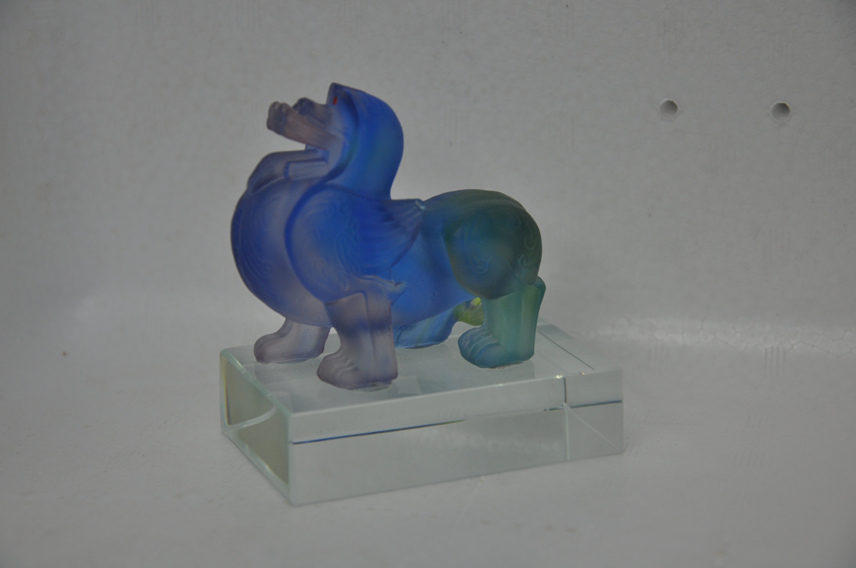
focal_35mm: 105
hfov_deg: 19.5
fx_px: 2494
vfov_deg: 13.0
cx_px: 428
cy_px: 284
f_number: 5.3
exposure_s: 1/80
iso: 400
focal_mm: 70
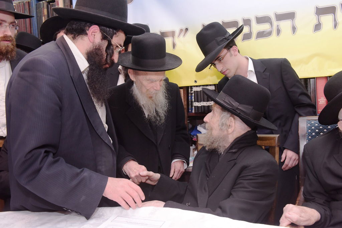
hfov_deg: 60.3
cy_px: 114
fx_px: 295
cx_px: 171
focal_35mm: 31
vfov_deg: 42.3
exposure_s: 1/125
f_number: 5.6
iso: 2000
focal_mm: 31
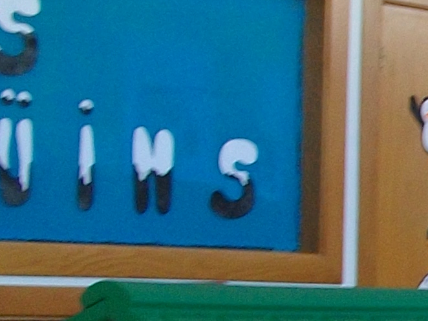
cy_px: 407
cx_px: 1086
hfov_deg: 9.7
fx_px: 2189
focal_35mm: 177
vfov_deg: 8.3
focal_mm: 5.7
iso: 114
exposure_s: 1/40
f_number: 2.9
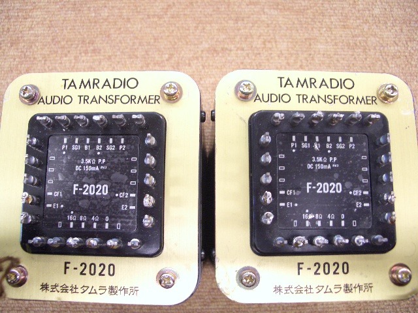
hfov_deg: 52.6
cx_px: 209
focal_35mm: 35
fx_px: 423
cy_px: 156
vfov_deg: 40.7
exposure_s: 1/13
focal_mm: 5.8
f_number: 2.6
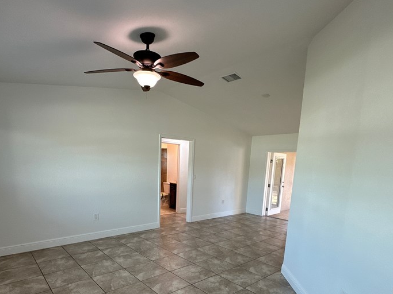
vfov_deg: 61.2
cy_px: 206
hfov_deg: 78.9
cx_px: 187
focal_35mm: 21
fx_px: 238
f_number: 2.2
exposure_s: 1/99
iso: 125
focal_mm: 2.22
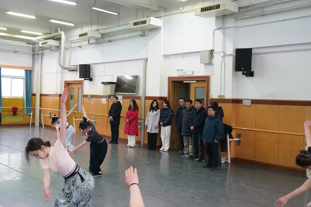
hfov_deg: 50.0
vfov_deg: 35.0
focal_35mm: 38
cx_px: 111
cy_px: 95
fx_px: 328
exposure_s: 1/200
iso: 4000
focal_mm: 26
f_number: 3.5
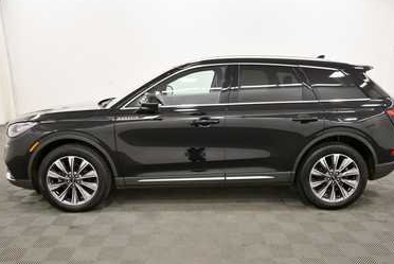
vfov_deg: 45.1
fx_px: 318
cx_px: 202
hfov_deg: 63.6
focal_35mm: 29
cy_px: 135
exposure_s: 1/125
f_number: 5.6
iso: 1250
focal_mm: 18
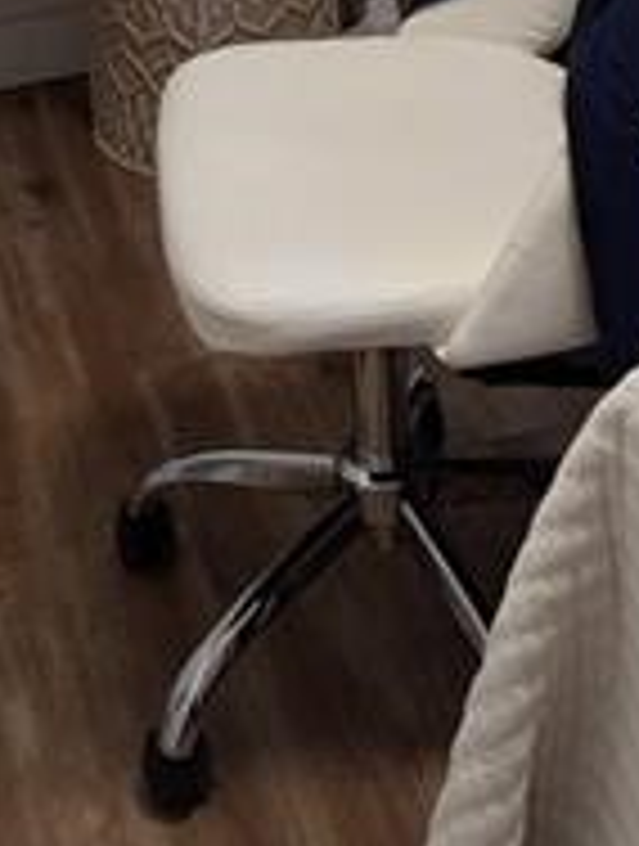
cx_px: 346
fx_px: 2401
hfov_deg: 15.2
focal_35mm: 98
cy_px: -837
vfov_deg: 15.8
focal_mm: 6.81
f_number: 1.85
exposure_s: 1/120
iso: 378
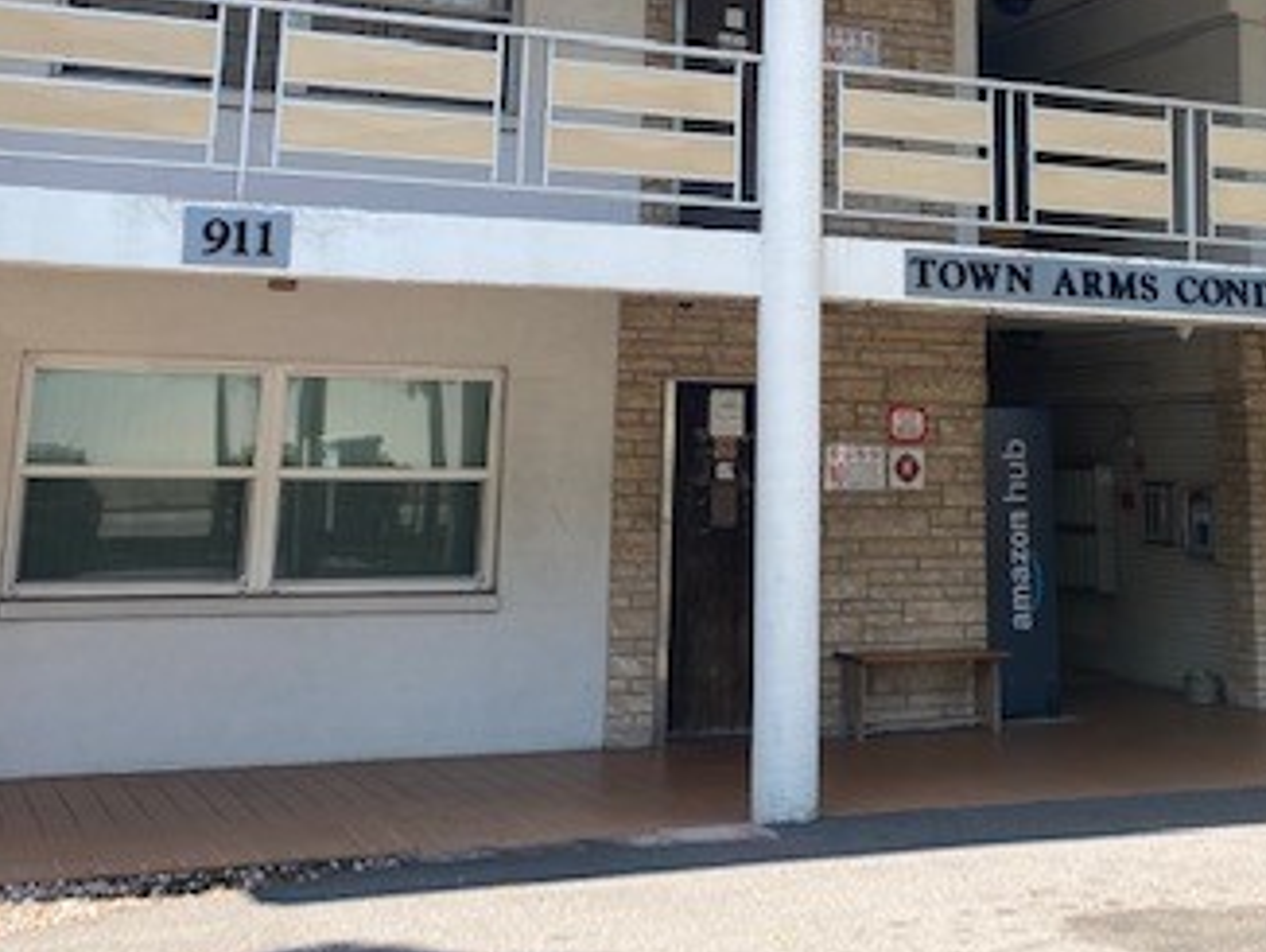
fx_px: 1867
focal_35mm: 51
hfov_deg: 37.2
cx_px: 796
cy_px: 43
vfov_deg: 27.3
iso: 32
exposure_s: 1/767
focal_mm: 4.25
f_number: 1.8
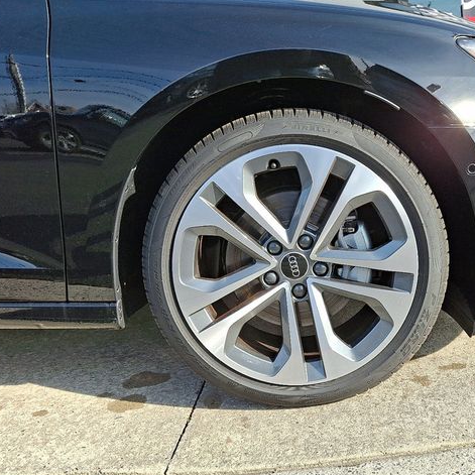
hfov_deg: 53.5
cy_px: 241
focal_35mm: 30
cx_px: 291
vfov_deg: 54.0
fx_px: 466
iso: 25
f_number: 1.8
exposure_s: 1/526
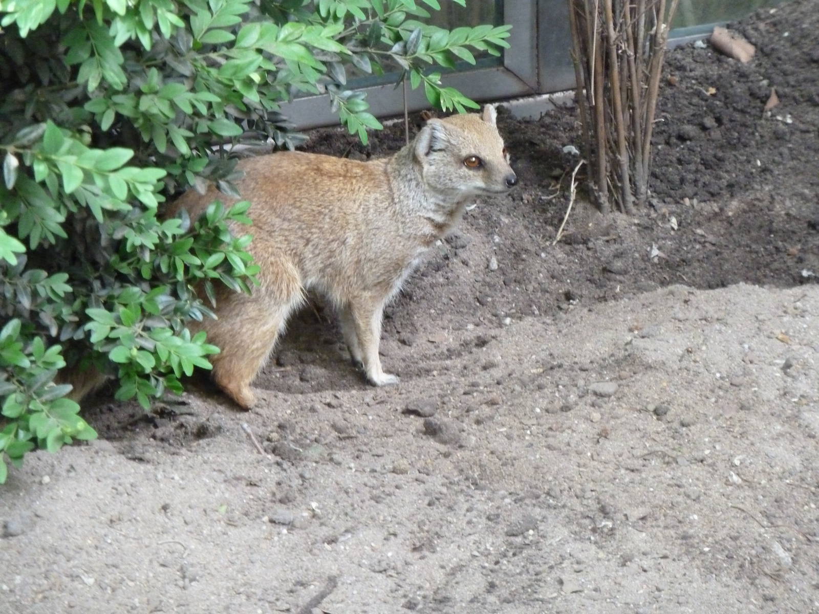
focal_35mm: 196
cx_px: 410
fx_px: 4637
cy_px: 307
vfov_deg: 7.6
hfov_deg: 10.1
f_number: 4.5
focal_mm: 32.1
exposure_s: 1/100
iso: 800
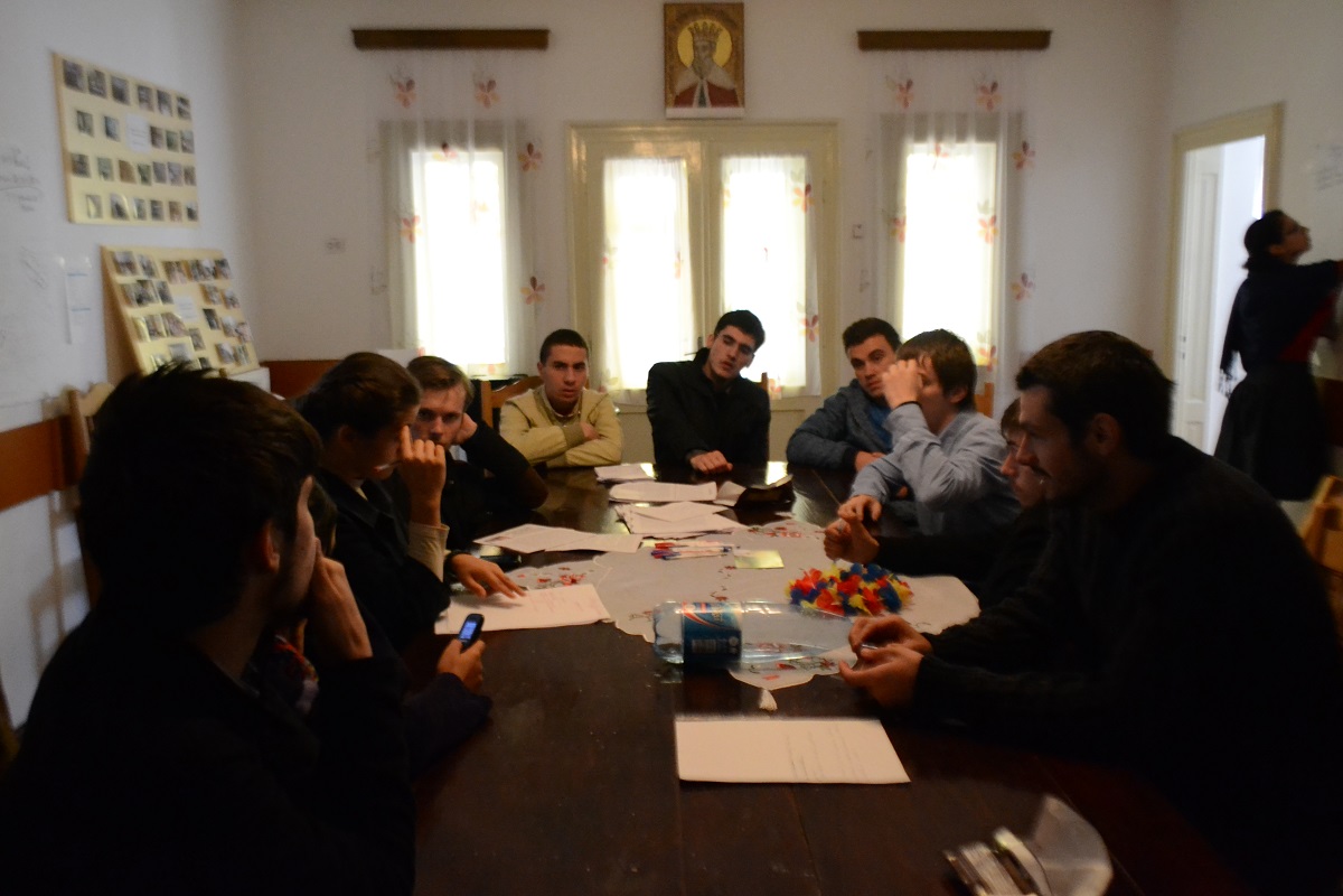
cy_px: 448
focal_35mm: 30
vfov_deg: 43.6
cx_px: 672
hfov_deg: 61.9
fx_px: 1119
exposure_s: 1/60
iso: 3200
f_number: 5
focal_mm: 20
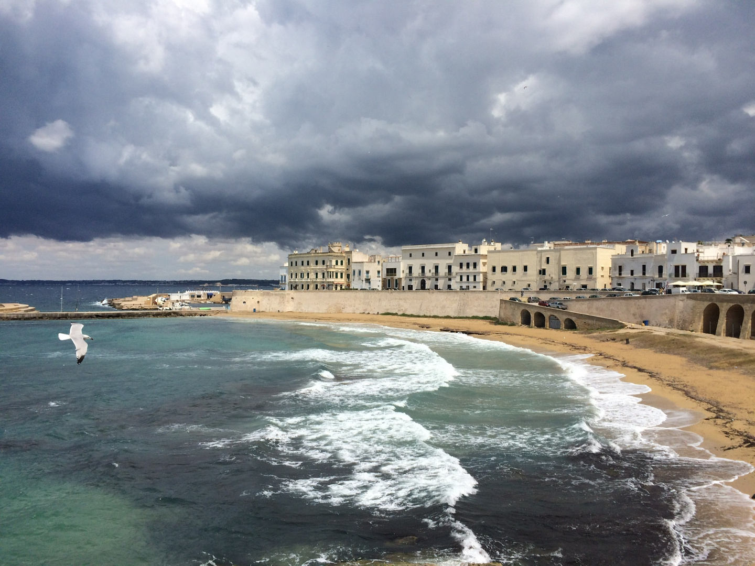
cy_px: 283
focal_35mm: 29
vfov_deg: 48.2
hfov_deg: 61.7
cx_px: 378
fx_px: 633
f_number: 2.2
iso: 40
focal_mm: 4.15
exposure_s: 1/5128
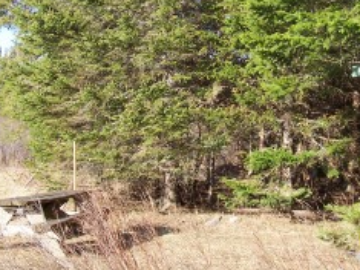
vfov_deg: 23.0
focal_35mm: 63
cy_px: 68
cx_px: 213
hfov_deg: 30.7
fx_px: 655
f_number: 5.6
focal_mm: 5.6
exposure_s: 1/125
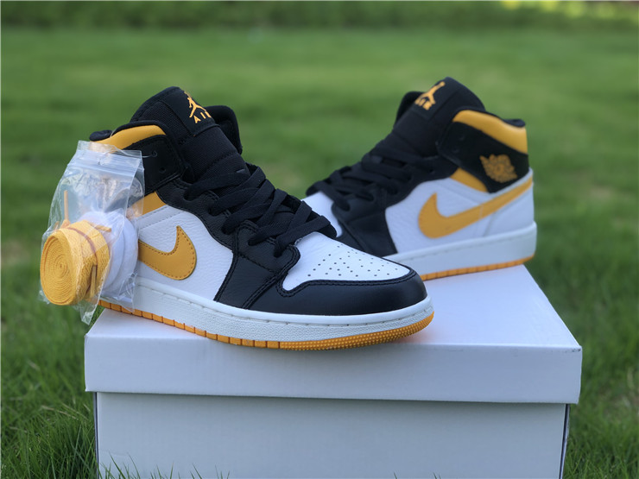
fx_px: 960
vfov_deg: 28.0
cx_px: 320
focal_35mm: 52
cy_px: 240
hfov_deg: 36.8
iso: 16
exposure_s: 1/268
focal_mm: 6
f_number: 2.4
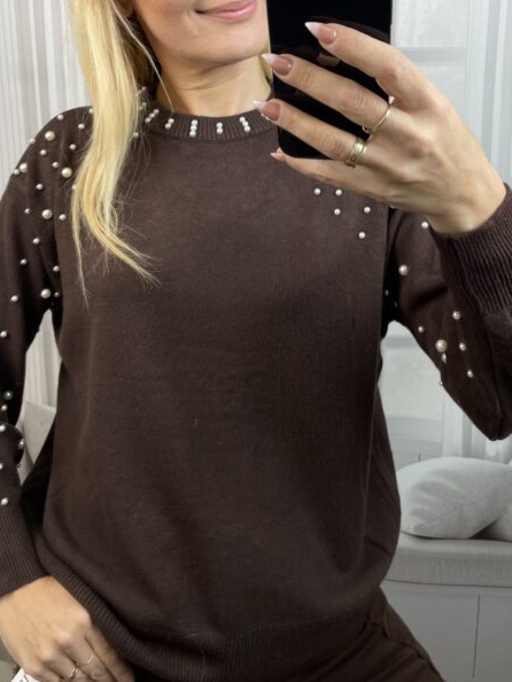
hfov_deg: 40.7
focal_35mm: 35
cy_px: 225
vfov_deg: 51.6
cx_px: 258
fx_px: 690
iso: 32
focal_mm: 4.2
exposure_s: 1/106
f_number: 1.6
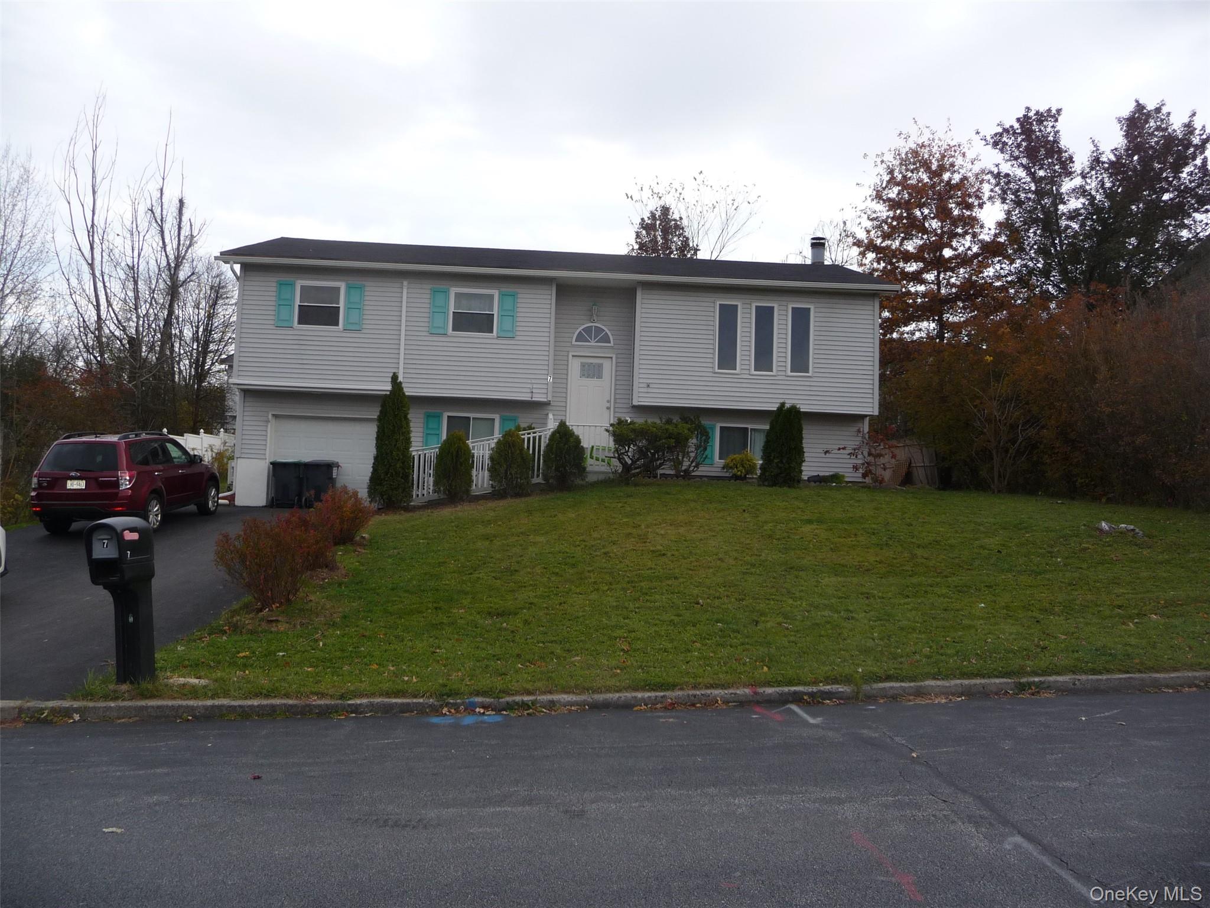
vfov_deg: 49.7
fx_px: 979
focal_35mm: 28
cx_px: 605
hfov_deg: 63.4
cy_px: 454
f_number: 3.3
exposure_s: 1/125
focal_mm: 4.7
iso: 100
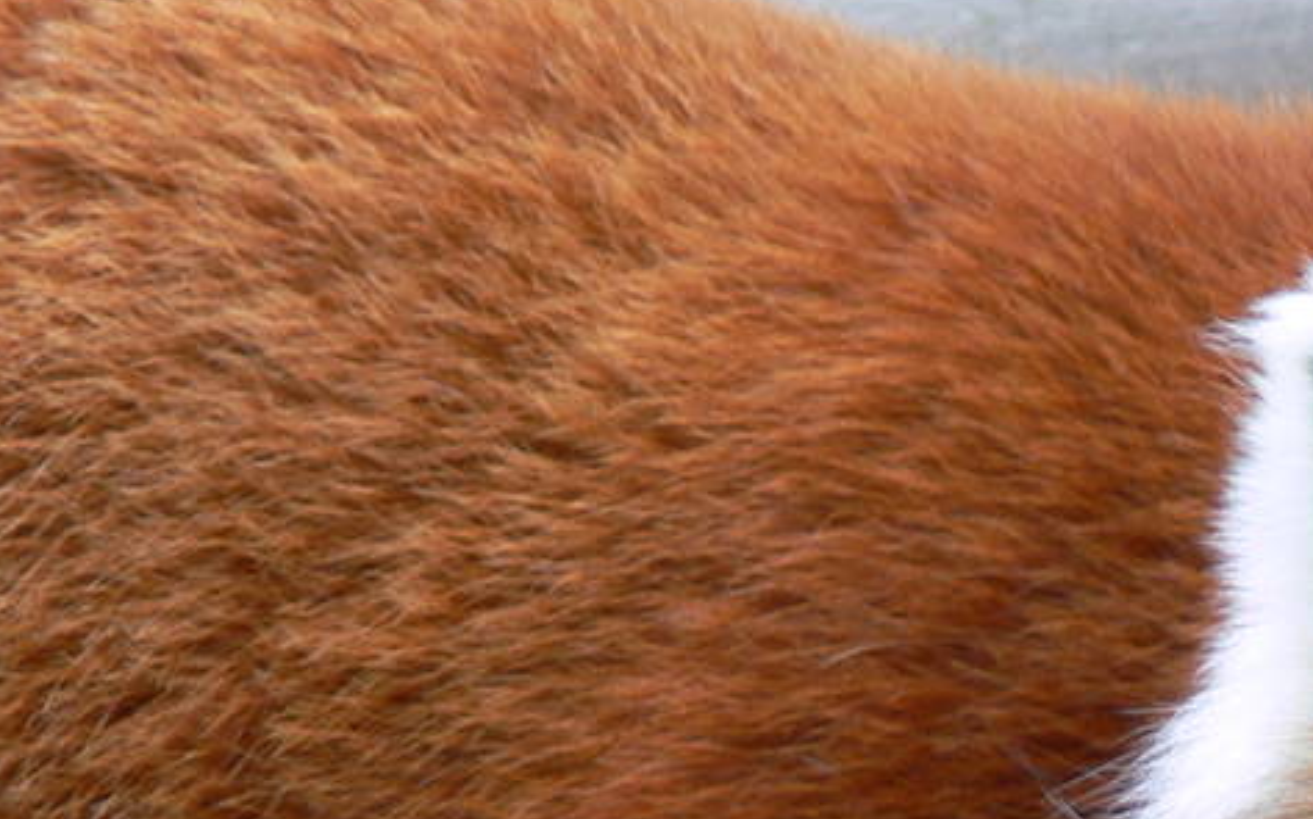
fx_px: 36048
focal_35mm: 1008
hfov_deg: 2.1
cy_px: 1247
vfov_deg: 1.3
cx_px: 1263
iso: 80
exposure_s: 1/30
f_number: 3.6
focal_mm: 59.5
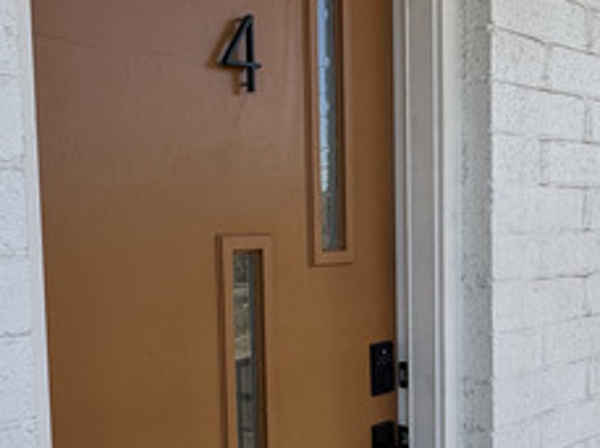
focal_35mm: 49
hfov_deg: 38.8
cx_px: 249
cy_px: 317
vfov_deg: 29.3
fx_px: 848
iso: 40
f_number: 2.2
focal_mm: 2.22
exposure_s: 1/573
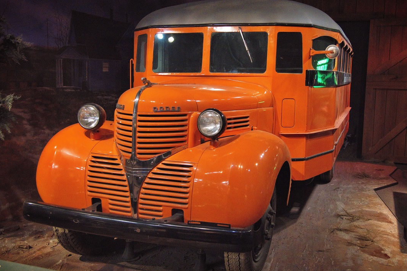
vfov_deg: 32.6
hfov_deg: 47.4
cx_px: 201
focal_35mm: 41
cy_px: 126
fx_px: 464
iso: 6400
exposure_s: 1/80
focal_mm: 34
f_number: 4
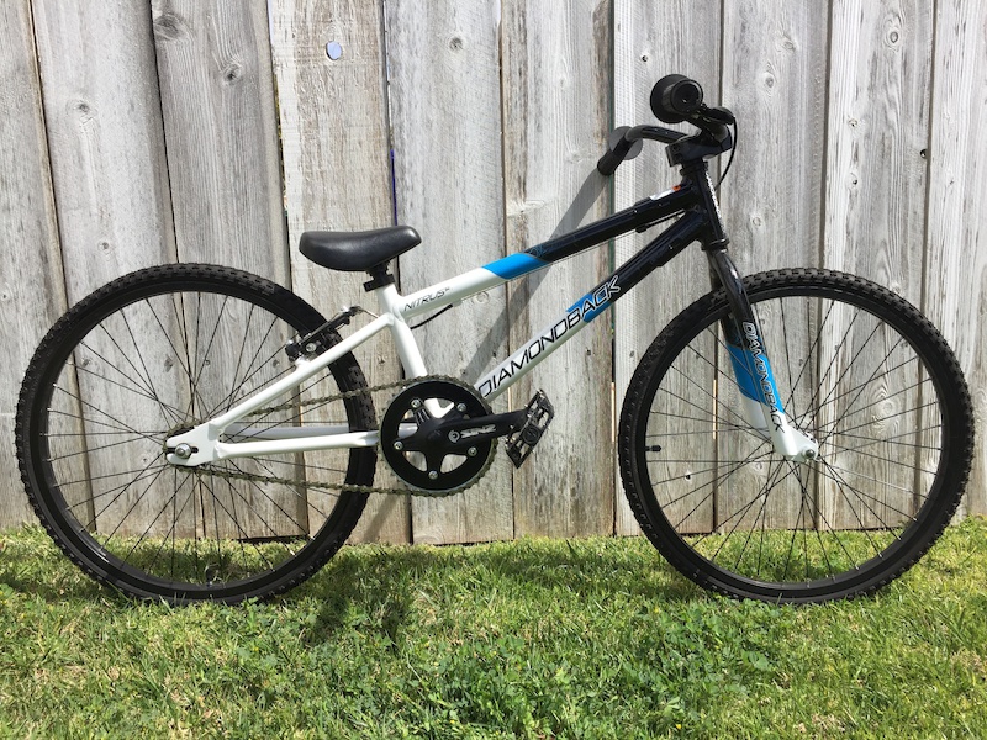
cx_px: 494
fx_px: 827
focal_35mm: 29
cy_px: 370
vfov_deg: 48.2
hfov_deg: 61.7
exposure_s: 1/2198
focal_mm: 4.15
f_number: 2.2
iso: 32
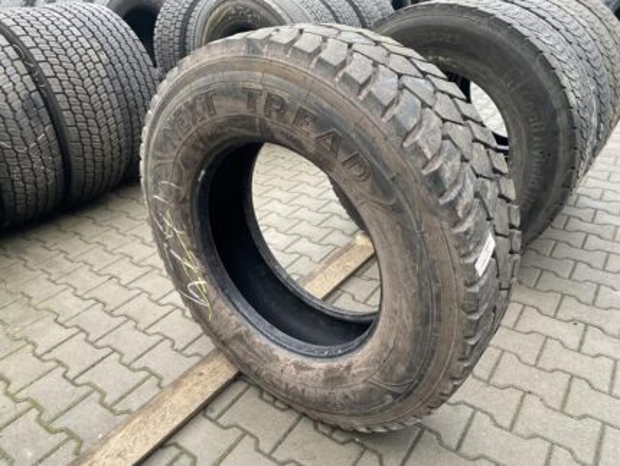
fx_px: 466
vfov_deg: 53.1
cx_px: 310
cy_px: 233
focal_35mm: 26
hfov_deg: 67.3
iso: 125
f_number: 1.8
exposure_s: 1/121
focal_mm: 4.25
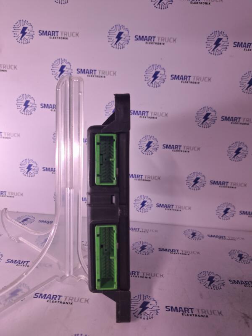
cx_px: 126
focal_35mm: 23
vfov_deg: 73.9
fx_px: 223
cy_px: 168
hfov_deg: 58.9
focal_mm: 5.54
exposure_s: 1/50
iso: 64
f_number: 1.8
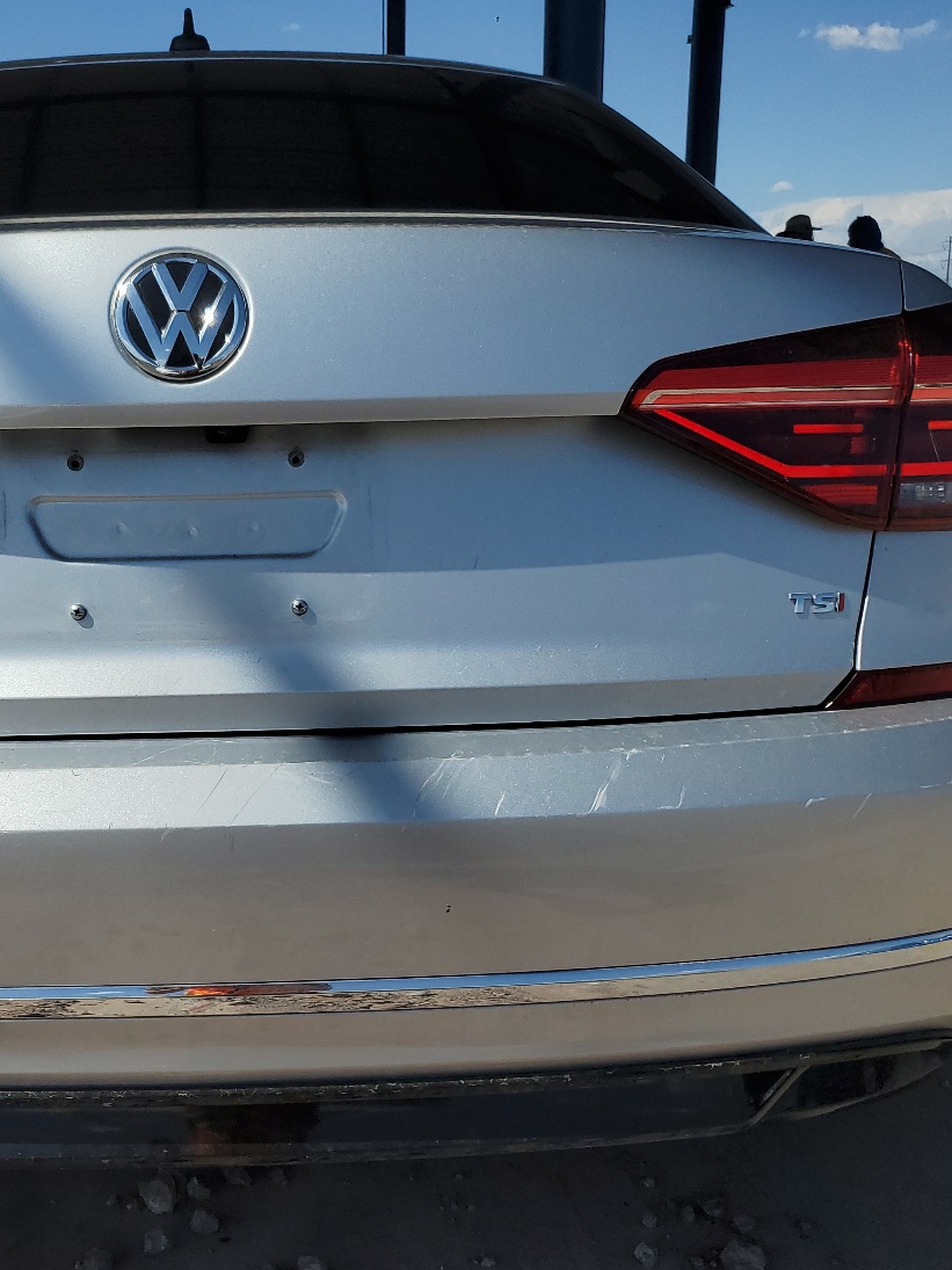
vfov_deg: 49.0
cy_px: 649
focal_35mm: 38
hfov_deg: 36.7
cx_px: 220
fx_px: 1394
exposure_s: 1/10000
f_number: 1.5
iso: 50
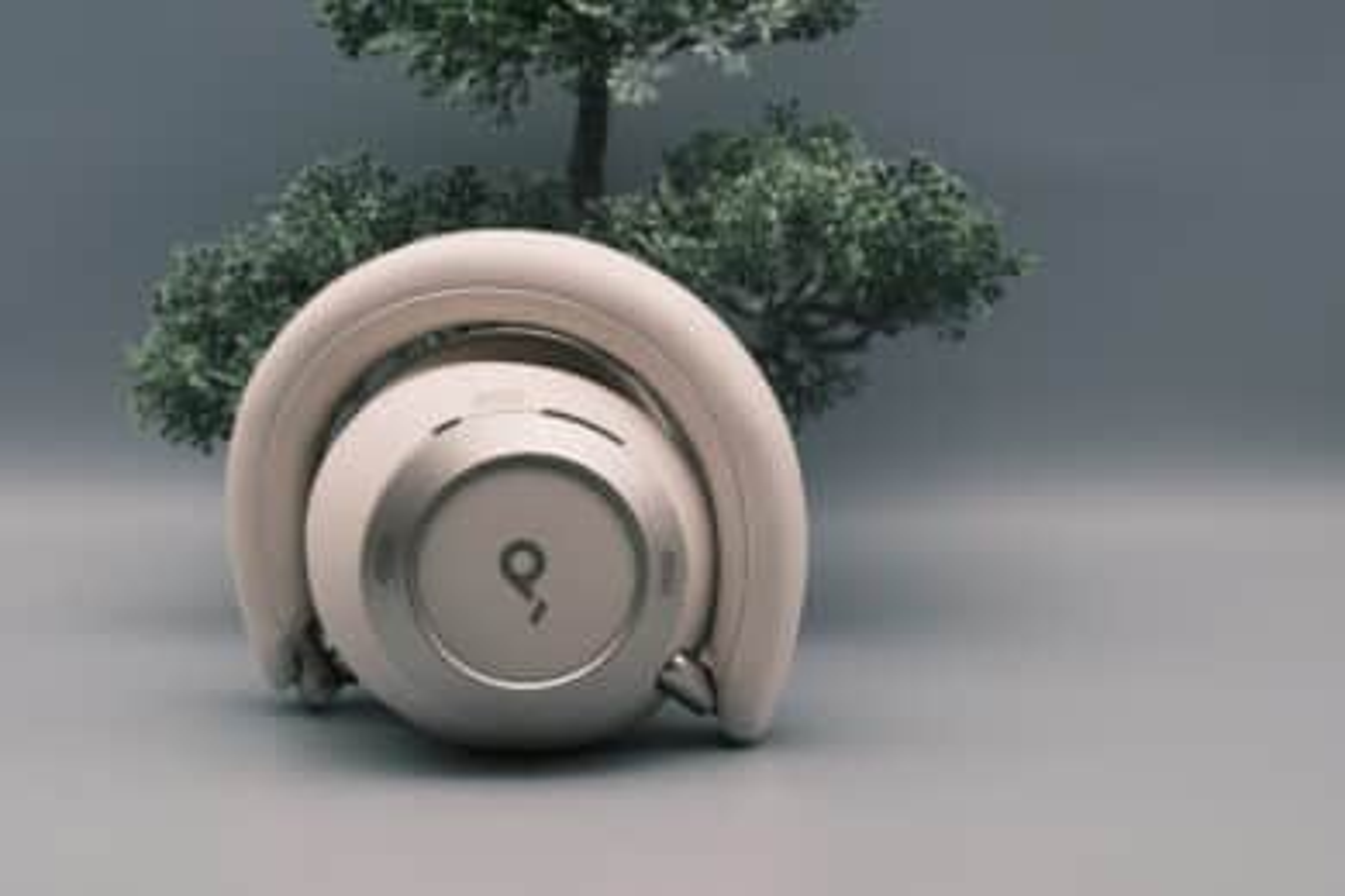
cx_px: 672
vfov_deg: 23.0
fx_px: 2204
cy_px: 448
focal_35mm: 59
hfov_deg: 33.9
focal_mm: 39.6
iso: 500
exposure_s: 1/200
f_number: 6.4
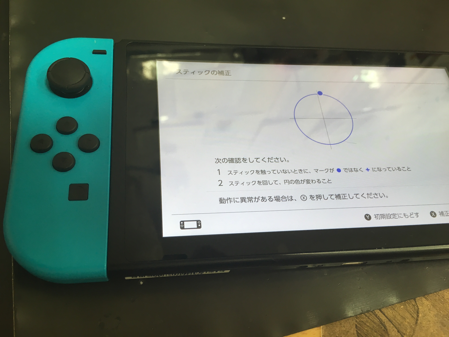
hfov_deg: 61.7
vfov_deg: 48.2
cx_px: 224
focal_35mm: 29
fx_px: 376
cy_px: 168
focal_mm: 4.15
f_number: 2.2
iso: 50
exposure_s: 1/30
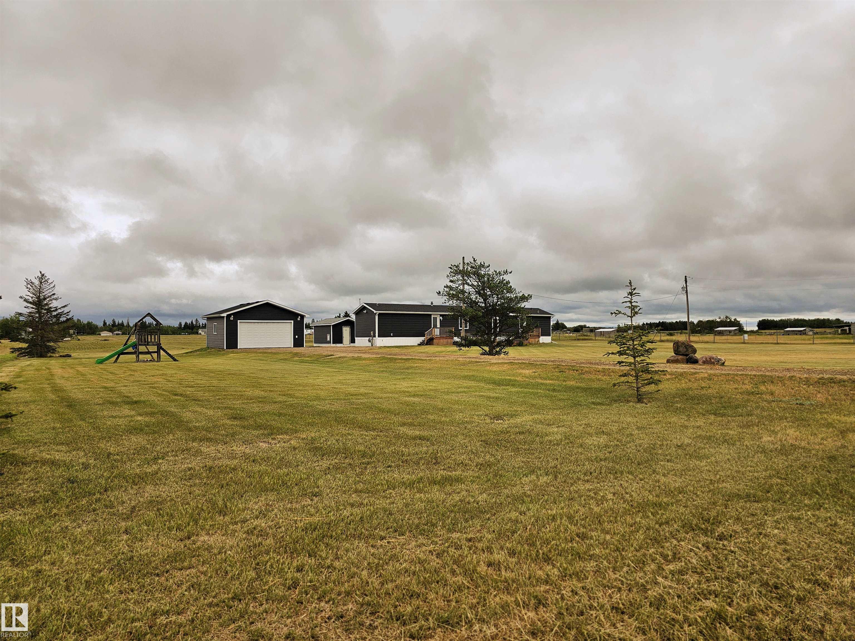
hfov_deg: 73.9
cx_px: 428
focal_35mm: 23
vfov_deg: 58.9
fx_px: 568
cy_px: 320
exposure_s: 1/1272
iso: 10
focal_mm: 6.3
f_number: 1.7
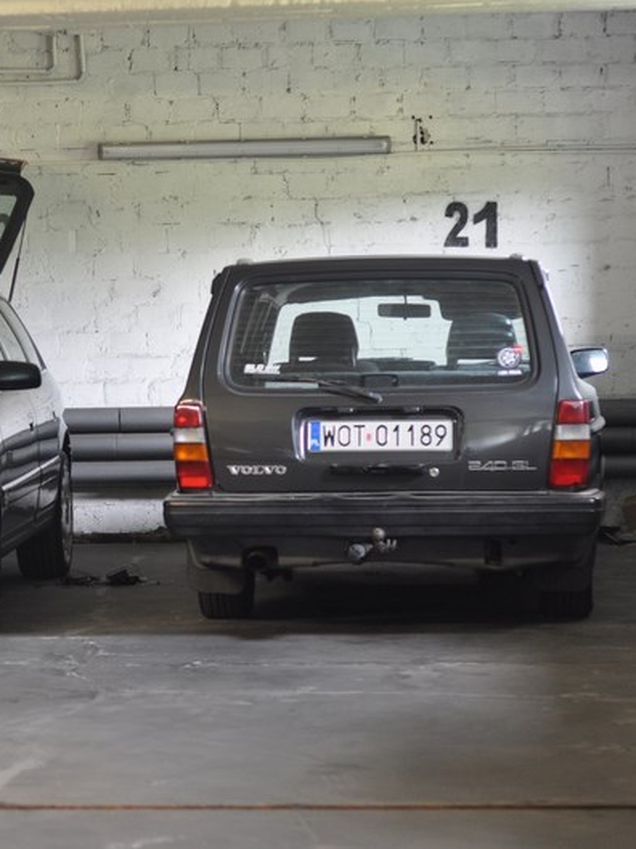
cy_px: 424
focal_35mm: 109
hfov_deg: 13.4
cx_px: 55
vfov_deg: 18.1
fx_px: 2673
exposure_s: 1/30
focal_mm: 50
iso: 640
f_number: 2.8
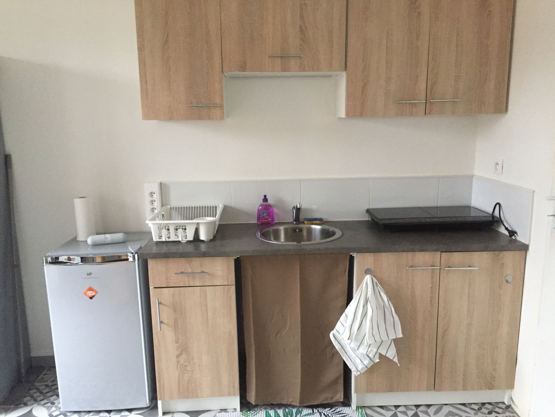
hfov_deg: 61.7
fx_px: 465
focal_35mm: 29
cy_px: 208
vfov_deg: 48.2
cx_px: 278
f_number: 2.2
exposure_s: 1/17
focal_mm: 4.15
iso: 250
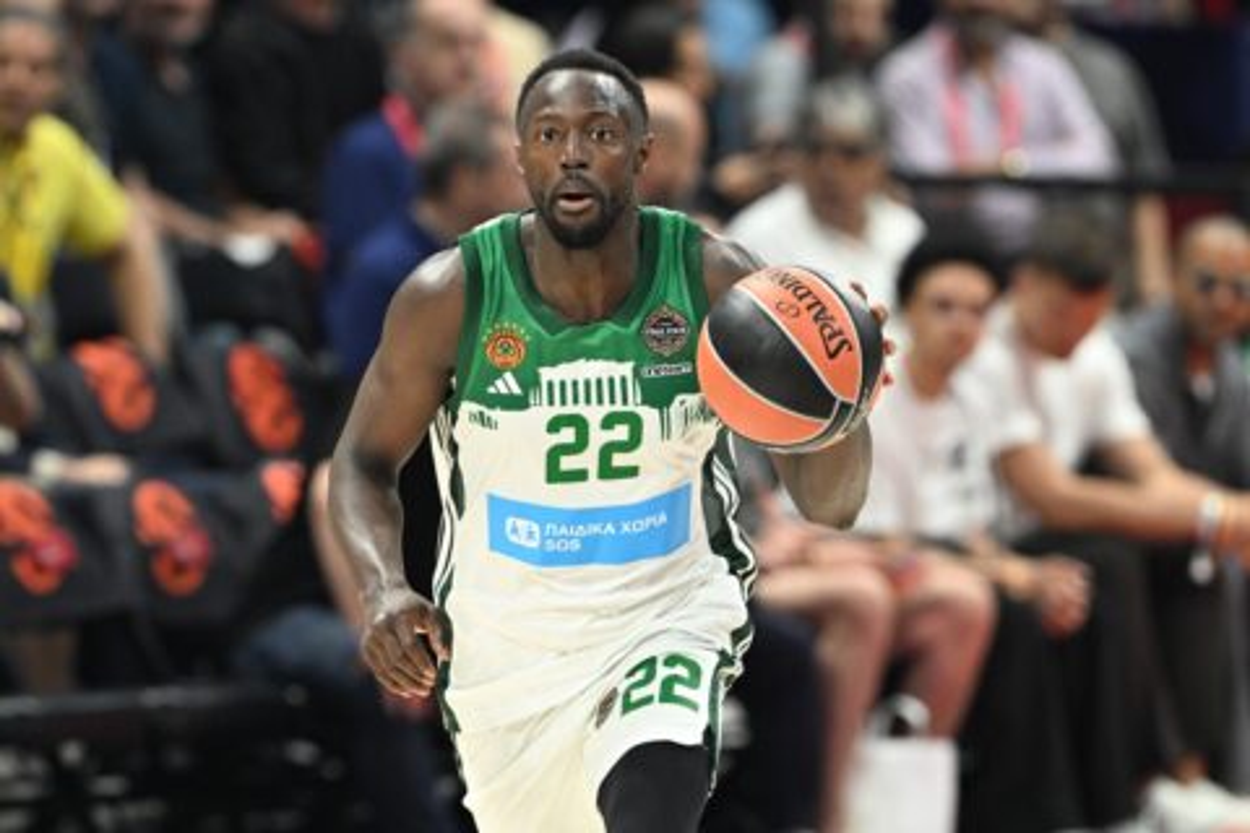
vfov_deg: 3.4
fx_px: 13888
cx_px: 625
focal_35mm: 400
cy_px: 416
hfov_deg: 5.2
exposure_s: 1/1250
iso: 1000
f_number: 4
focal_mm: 400
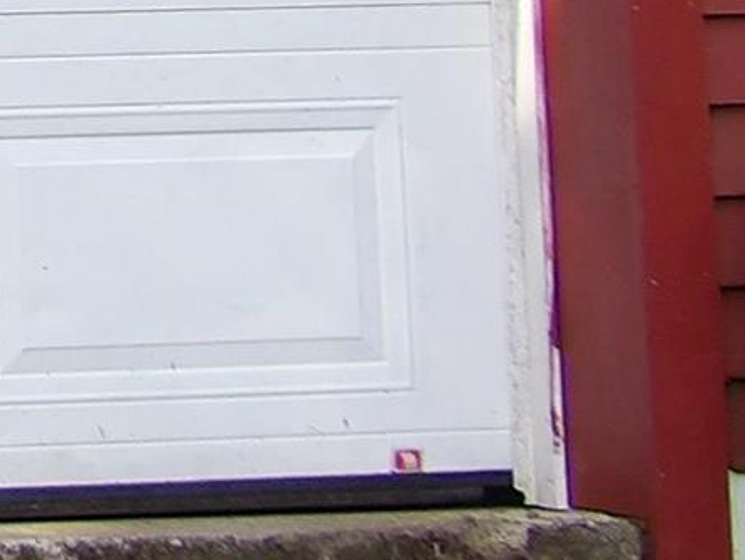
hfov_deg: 6.9
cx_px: -1111
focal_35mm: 271
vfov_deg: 5.3
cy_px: -754
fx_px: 5836
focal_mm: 7
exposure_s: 1/141
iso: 100
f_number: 3.7
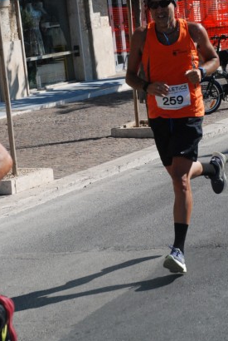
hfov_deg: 9.5
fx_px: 1372
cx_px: 150
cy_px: 135
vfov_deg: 14.1
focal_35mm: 145
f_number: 7.1
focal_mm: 66
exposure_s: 1/2000
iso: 1000
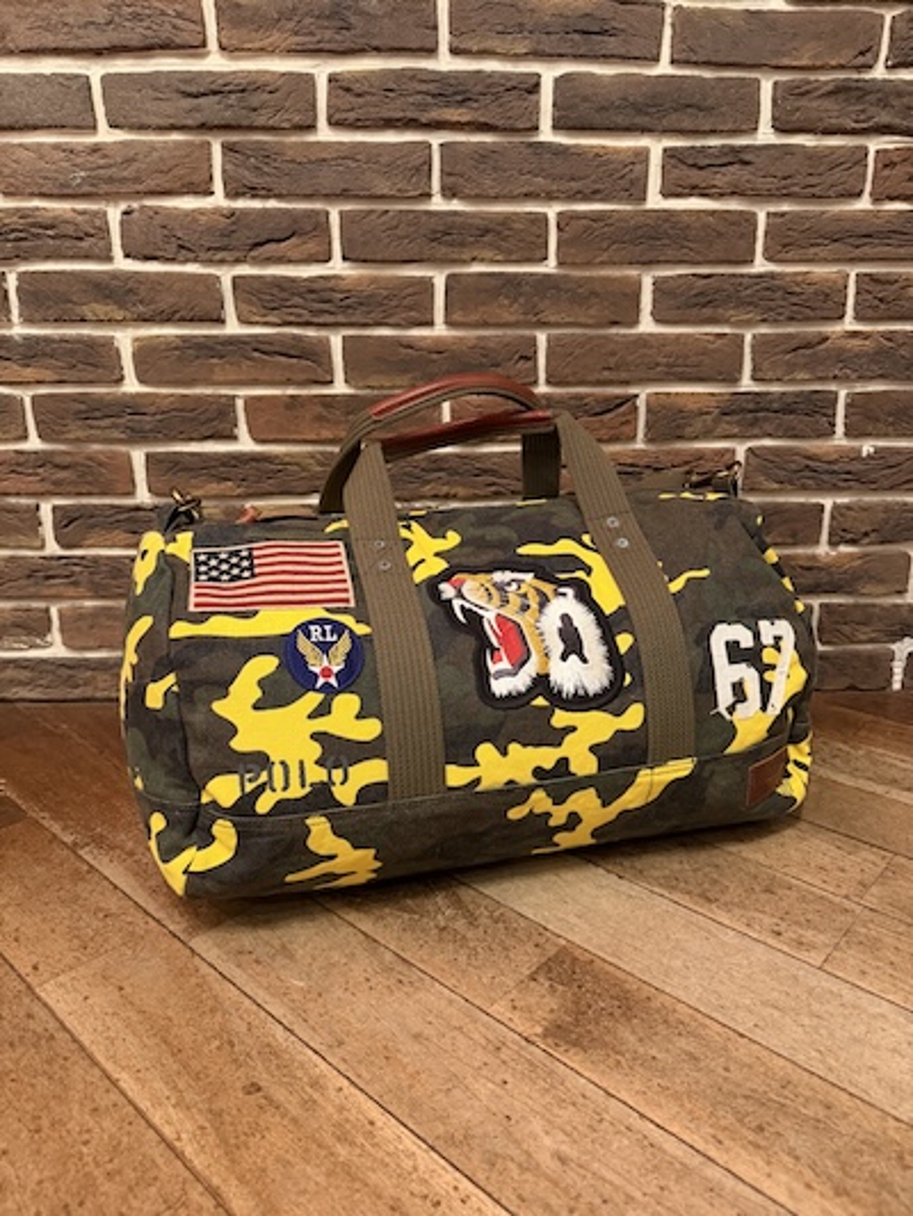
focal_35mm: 24
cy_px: 608
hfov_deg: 56.8
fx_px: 844
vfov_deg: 71.6
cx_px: 456
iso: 640
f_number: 1.78
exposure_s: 1/40
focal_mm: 6.76
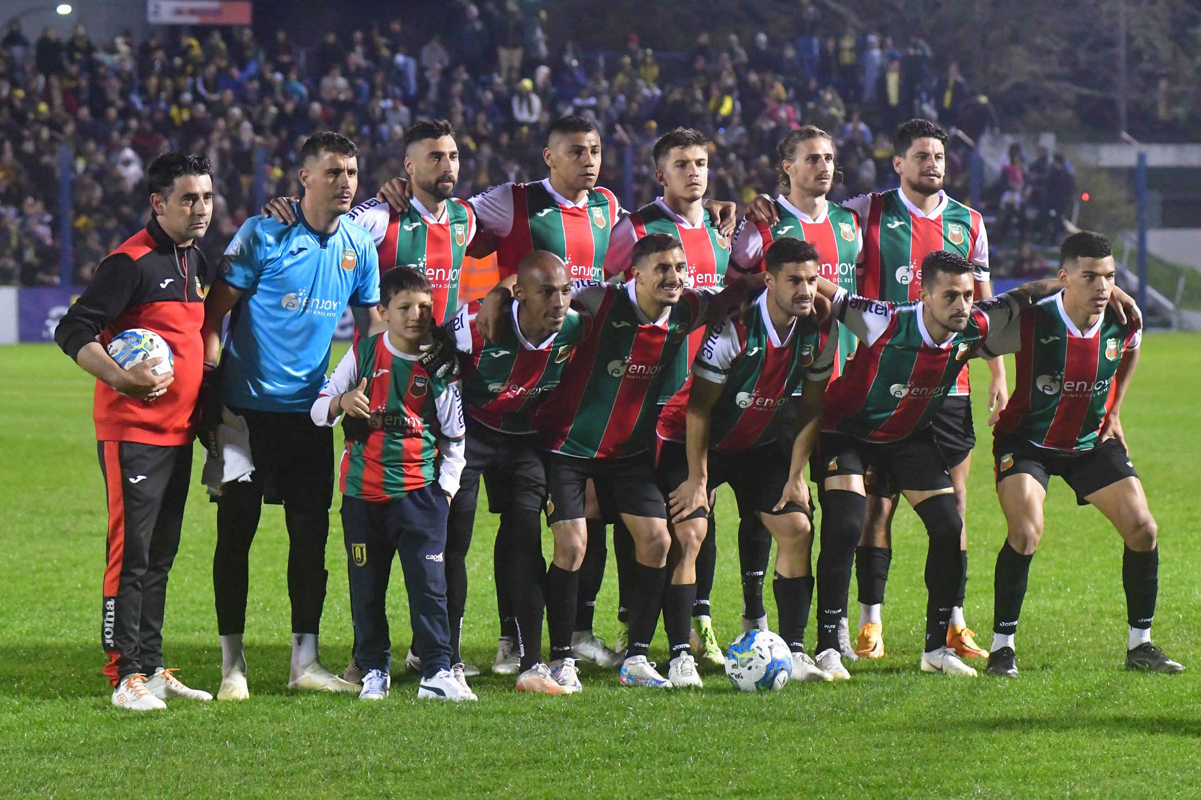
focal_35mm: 150
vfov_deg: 9.1
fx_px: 5003
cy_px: 400
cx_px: 600
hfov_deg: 13.7
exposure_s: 1/640
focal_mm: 100
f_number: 4.5
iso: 10000
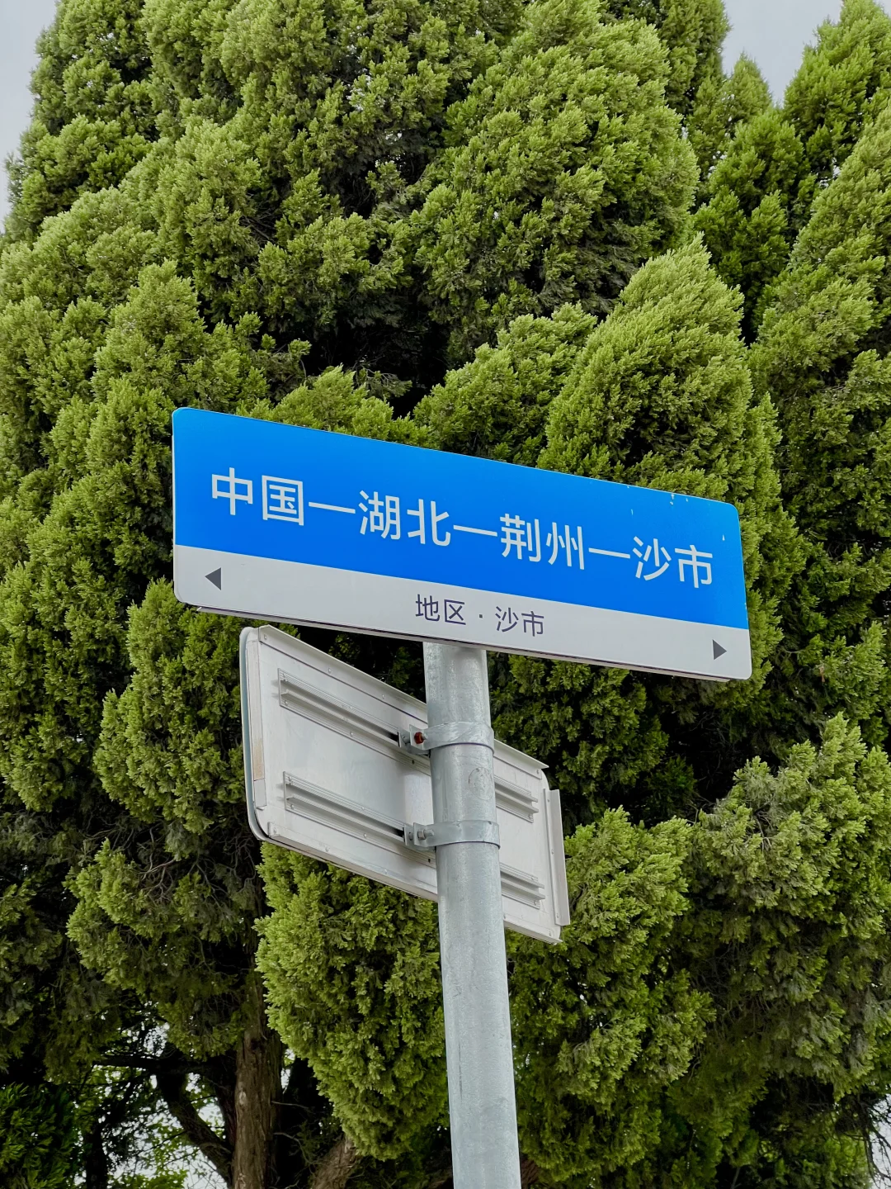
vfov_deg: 25.3
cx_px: 446
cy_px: 594
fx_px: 2643
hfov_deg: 19.1
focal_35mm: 77
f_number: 2.8
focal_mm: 9
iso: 32
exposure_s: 1/111
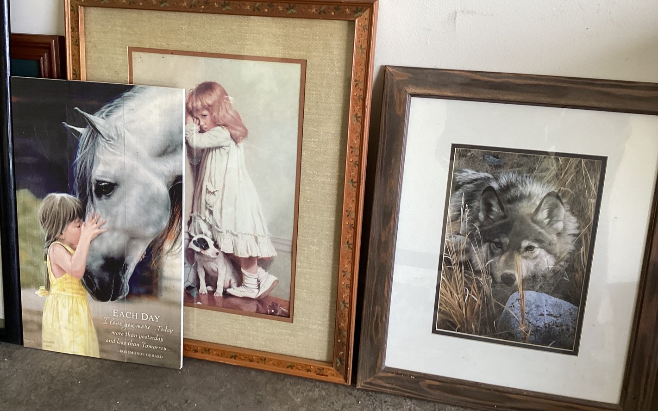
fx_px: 628
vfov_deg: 36.2
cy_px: 176
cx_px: 308
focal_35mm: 35
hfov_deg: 55.3
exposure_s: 1/60
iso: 100
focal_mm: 3.3
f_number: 2.4
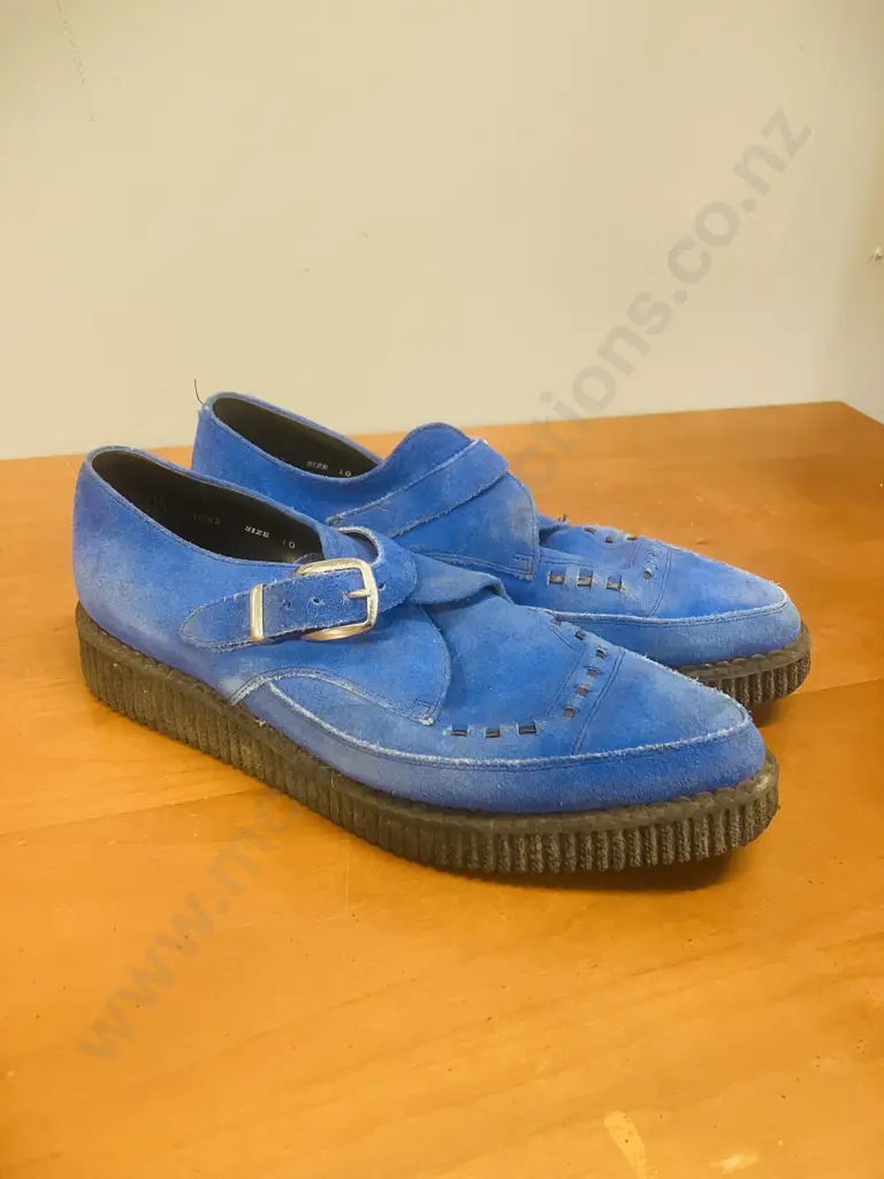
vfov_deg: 63.4
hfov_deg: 49.7
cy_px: 590
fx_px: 953
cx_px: 442
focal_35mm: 28
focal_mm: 3.99
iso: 320
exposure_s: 1/50
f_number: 1.8
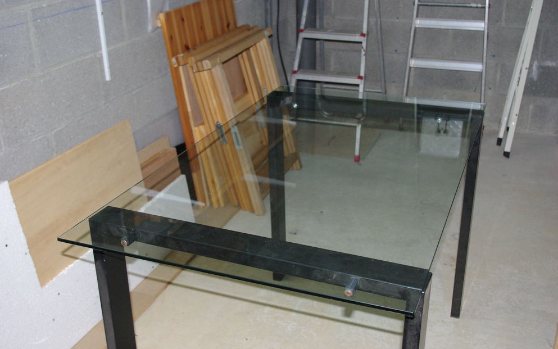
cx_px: 279
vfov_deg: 32.0
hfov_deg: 49.3
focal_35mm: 40
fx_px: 608
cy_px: 183
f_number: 5
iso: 800
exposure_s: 1/50
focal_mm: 26.25
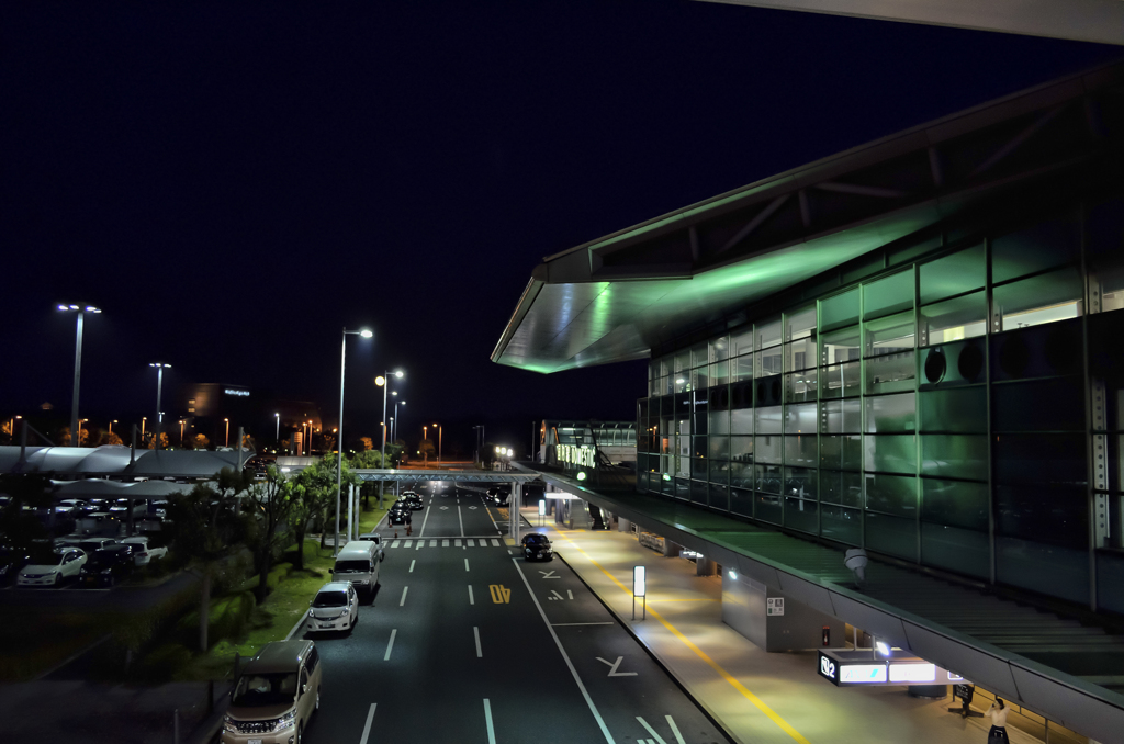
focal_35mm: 27
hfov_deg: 67.5
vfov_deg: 47.7
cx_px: 562
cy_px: 372
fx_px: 841
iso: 2000
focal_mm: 18
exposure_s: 1/25
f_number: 3.5
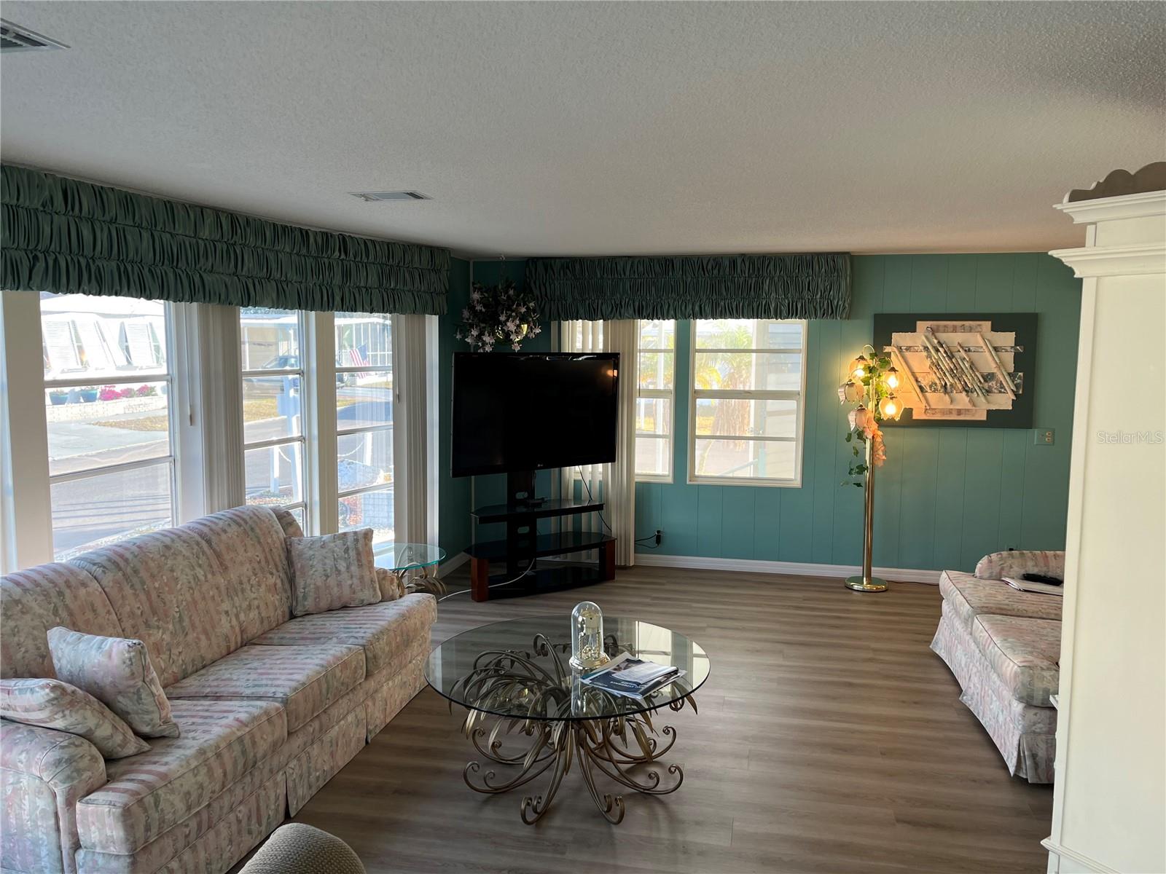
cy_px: 437
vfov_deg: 53.1
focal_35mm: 26
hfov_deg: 67.3
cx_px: 583
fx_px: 876
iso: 40
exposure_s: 1/129
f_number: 1.6
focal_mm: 5.1
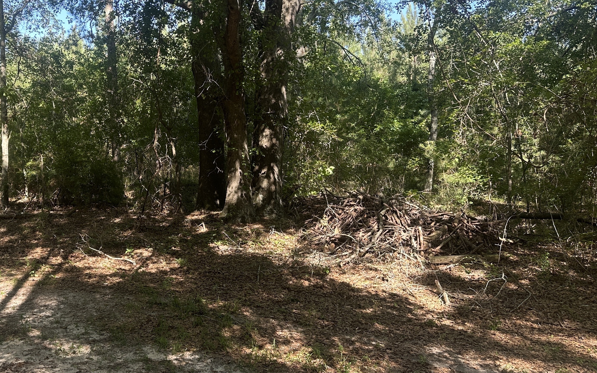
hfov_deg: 51.2
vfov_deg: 34.2
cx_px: 173
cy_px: 136
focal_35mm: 37
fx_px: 602
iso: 80
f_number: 1.78
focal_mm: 6.86
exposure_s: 1/393
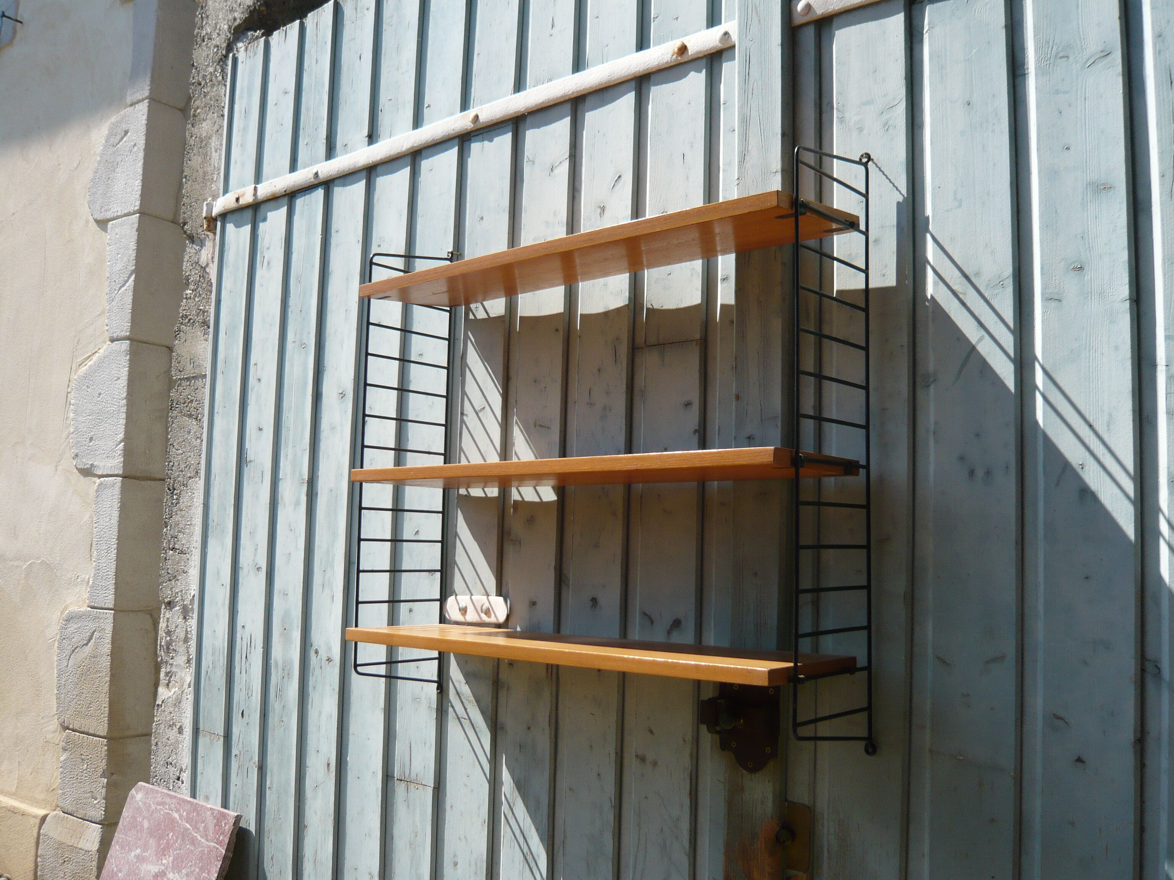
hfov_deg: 56.8
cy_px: 440
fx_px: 1085
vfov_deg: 44.2
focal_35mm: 32
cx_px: 587
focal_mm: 5.2
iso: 100
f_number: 3
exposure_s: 1/800
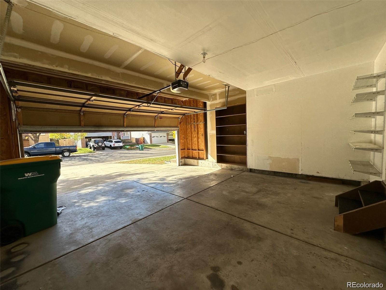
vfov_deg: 85.7
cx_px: 193
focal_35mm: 14
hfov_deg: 102.1
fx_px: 156
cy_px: 145
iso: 40
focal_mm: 2.22
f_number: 2.2
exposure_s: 1/404
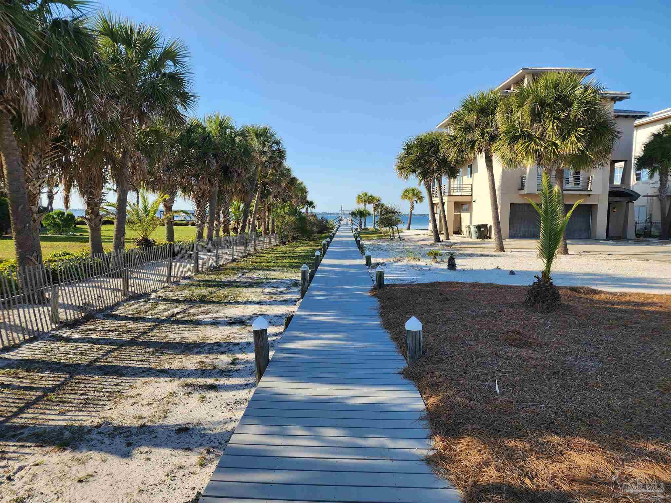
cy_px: 252
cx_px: 336
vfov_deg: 58.9
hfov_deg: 73.9
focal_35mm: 23
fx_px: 446
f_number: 1.8
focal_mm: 6.4
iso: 12
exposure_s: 1/604
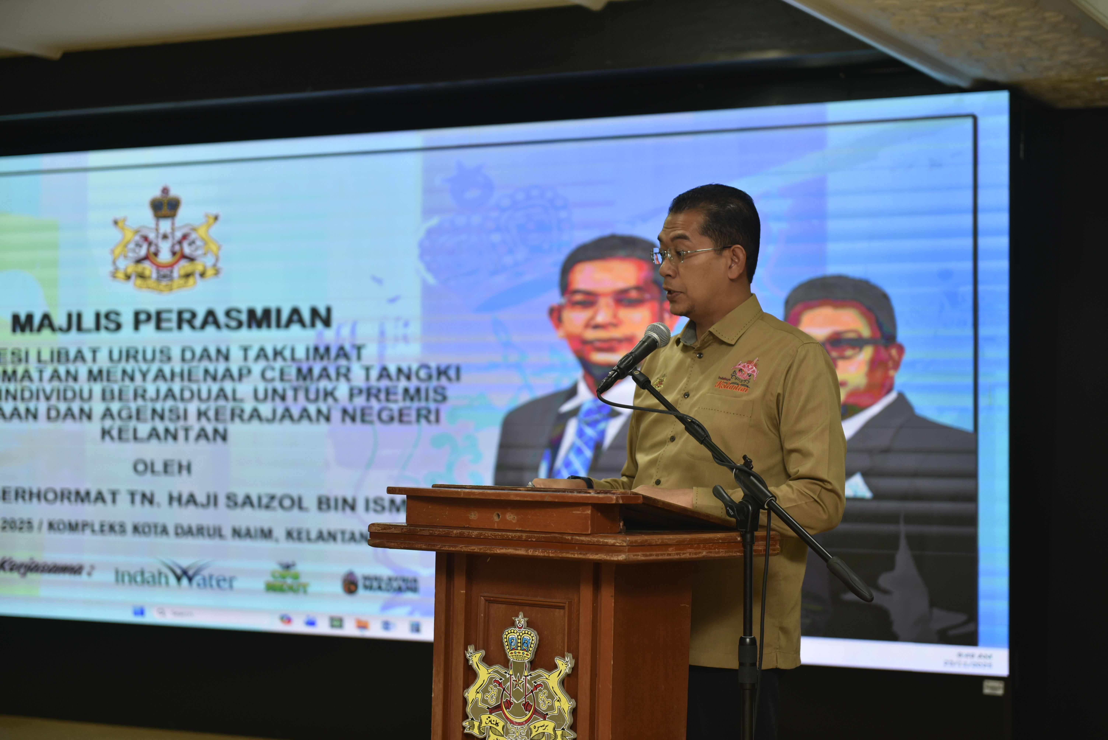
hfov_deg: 28.8
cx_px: 554
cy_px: 370
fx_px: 2155
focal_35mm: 70
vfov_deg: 19.5
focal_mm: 70
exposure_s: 1/200
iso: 500
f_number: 3.2
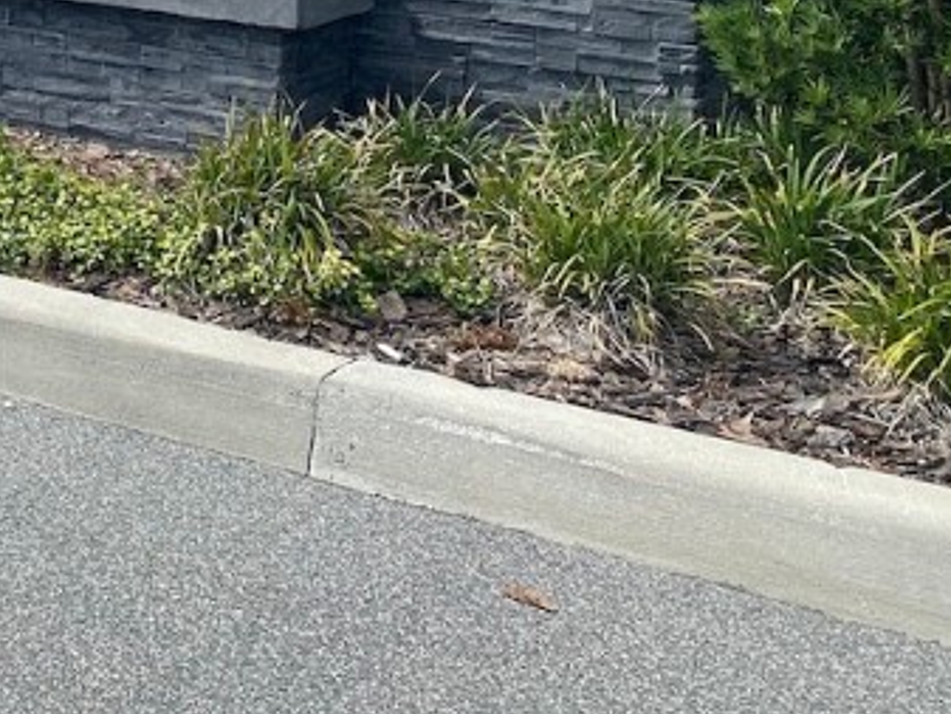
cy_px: -248
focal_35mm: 79
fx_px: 2171
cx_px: -367
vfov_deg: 17.4
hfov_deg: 21.7
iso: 32
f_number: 1.8
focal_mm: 4.25
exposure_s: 1/2688
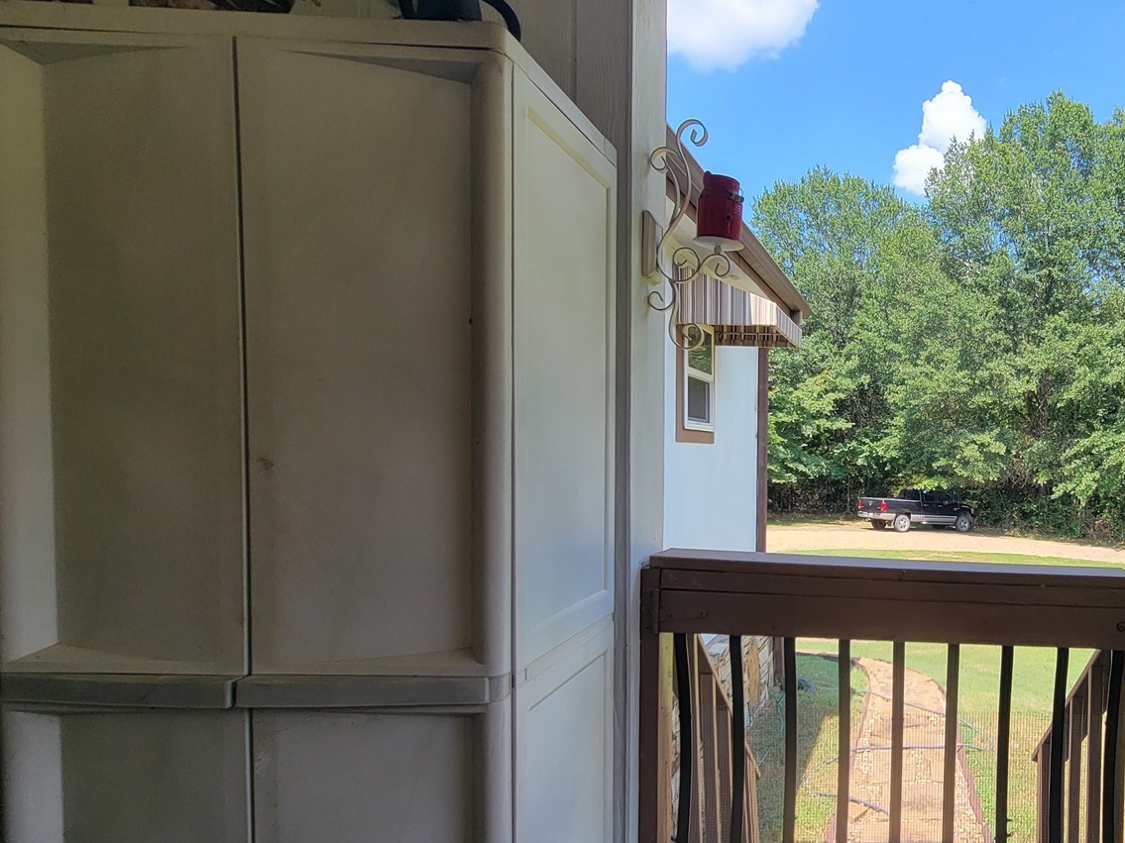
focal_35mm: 22
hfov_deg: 67.7
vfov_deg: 60.9
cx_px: 930
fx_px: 715
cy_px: 468
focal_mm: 2.2
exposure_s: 1/432
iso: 50
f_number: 2.2
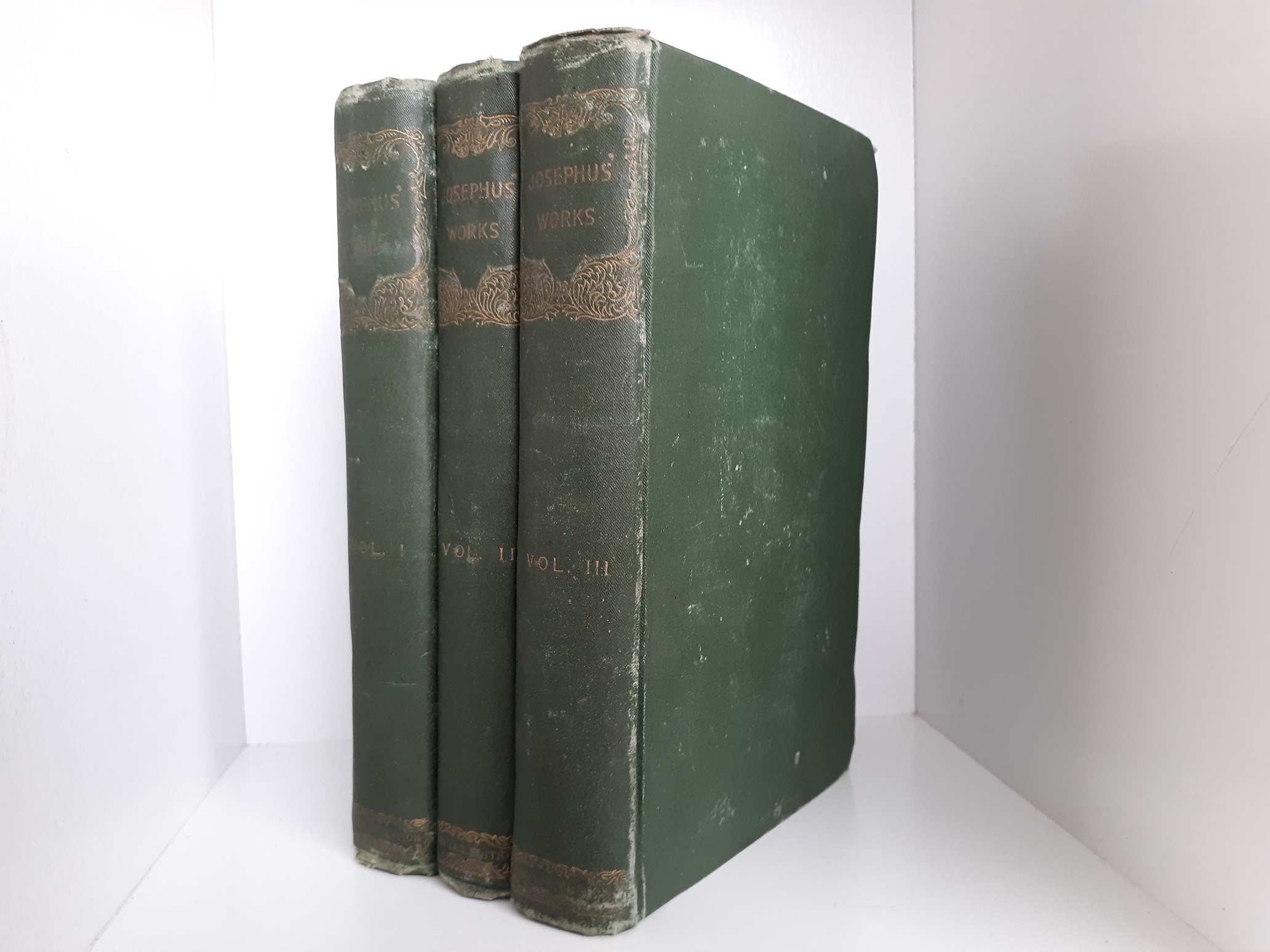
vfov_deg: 49.7
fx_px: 1027
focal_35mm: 28
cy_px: 476
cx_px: 635
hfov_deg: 63.4
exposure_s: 1/33
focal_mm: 3.7
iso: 200
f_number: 1.7
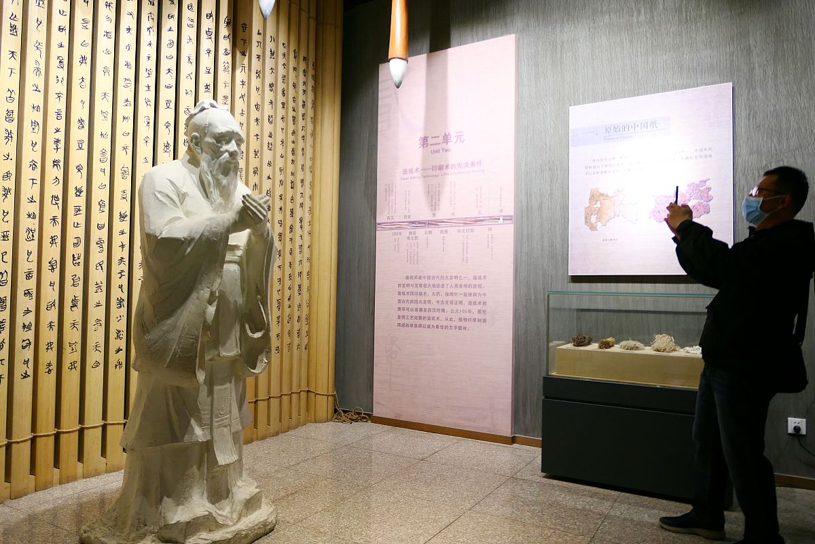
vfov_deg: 53.1
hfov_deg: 73.7
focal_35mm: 24
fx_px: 543
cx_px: 408
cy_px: 272
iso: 125
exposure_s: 1/100
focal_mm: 8.8
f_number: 1.4
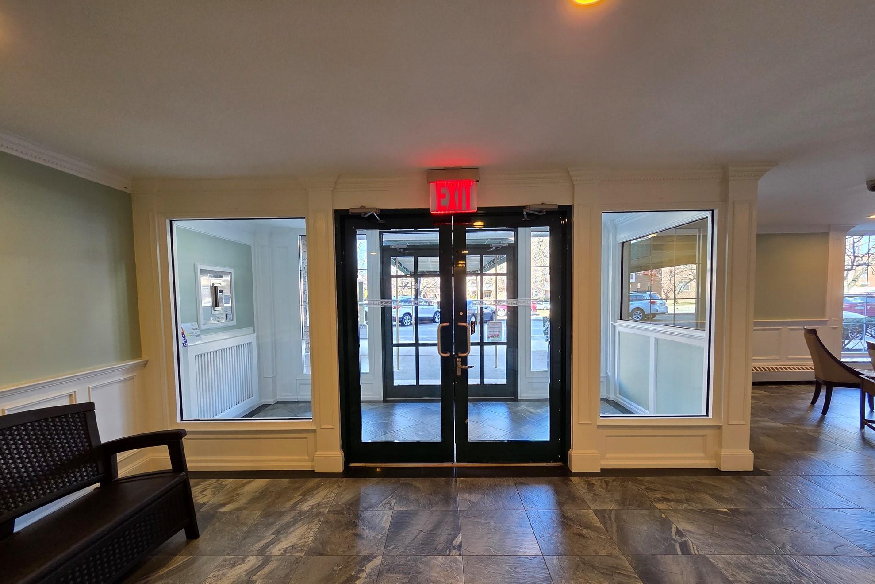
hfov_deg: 104.2
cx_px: 430
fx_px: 340
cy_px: 314
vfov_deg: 81.1
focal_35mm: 14
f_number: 2.2
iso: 200
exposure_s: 1/60
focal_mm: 2.2
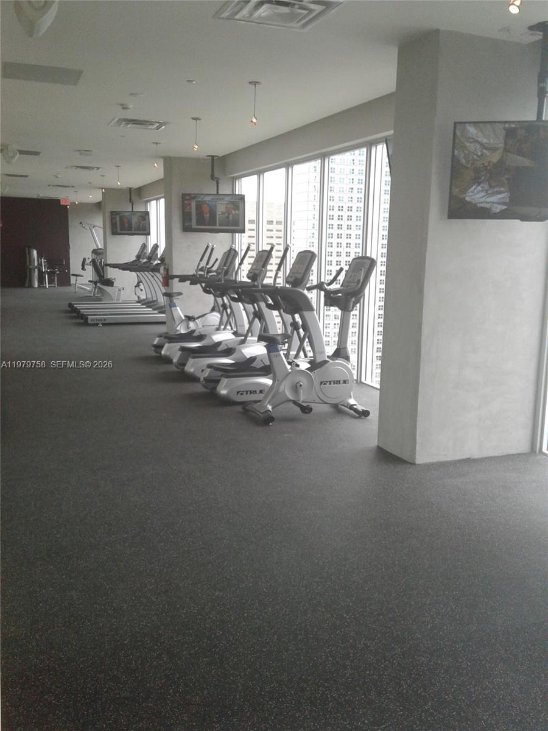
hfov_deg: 42.9
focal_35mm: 33
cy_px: 366
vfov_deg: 55.4
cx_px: 274
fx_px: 697
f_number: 2.2
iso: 50
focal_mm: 3.3
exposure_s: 1/120
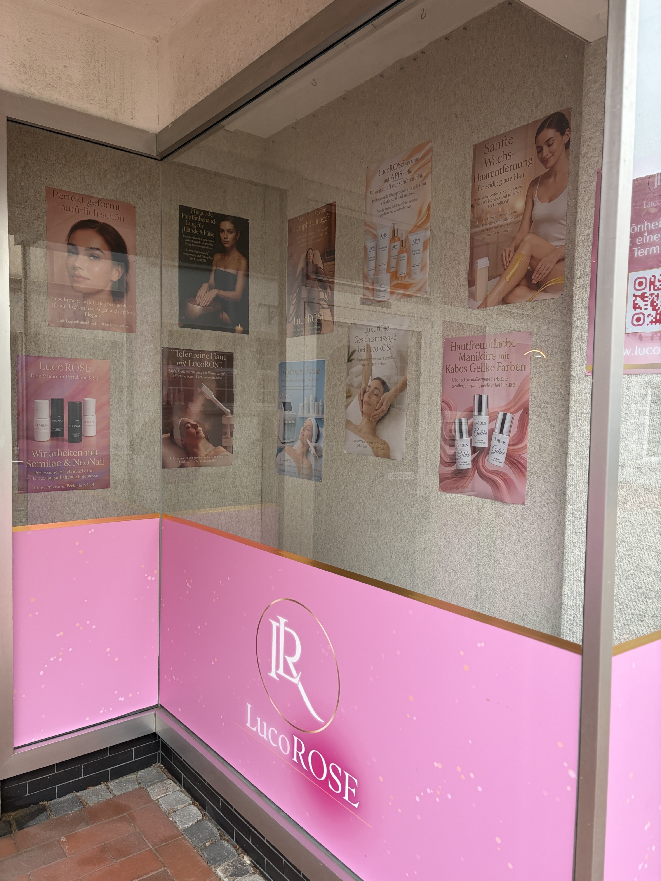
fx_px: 662
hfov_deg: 53.1
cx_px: 330
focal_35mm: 26
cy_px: 440
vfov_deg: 67.3
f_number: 1.6
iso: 125
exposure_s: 1/91
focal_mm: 5.96
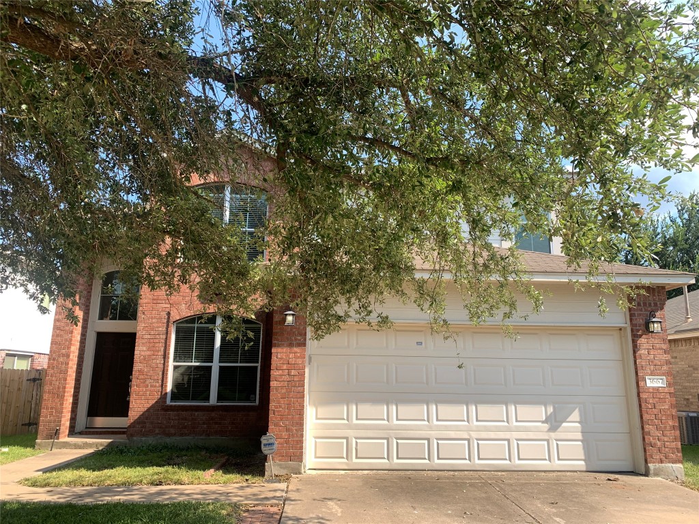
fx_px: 525
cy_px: 262
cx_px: 350
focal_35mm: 26
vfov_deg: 53.1
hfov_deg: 67.3
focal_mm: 4.25
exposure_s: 1/864
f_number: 1.8
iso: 25
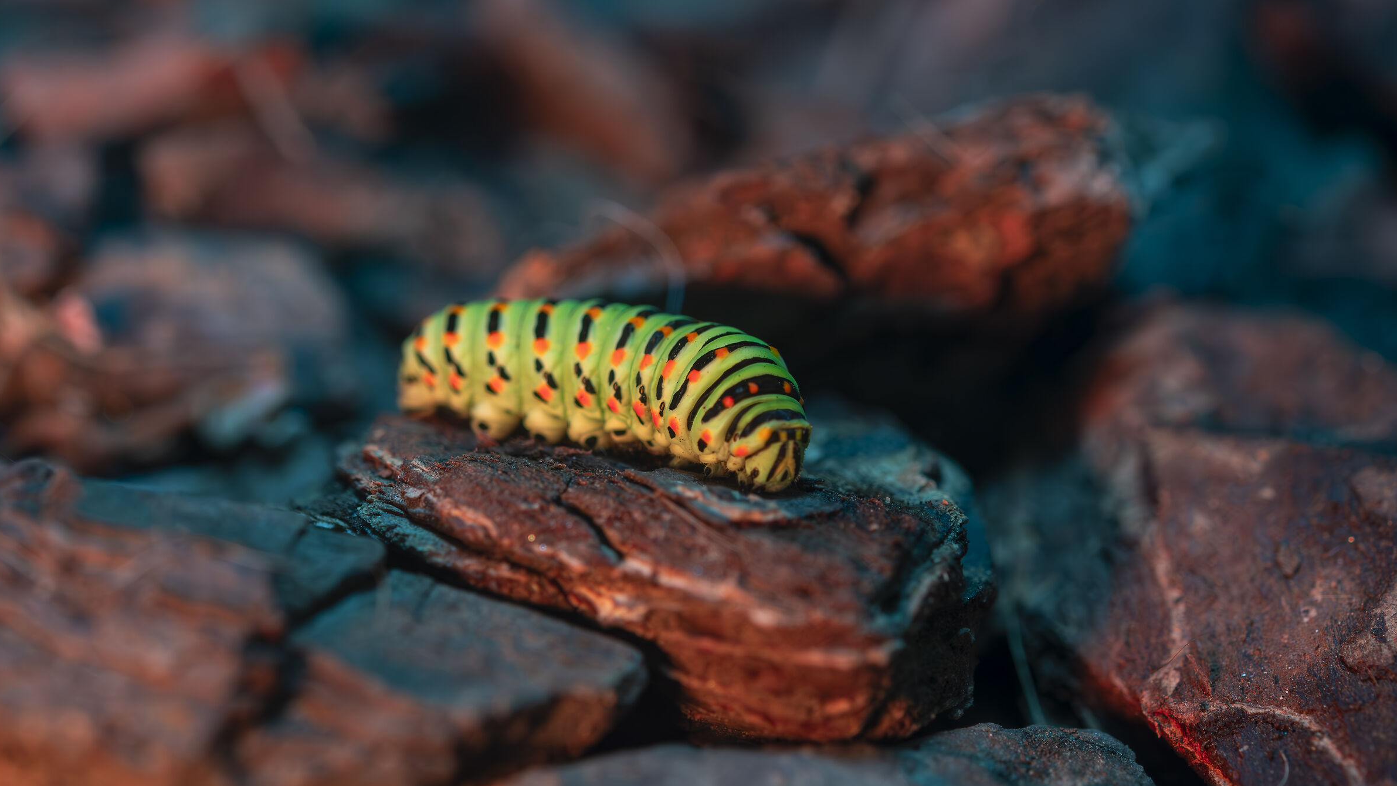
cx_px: 697
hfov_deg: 22.5
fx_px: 3519
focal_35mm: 95
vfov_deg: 12.7
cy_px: 441
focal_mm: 60
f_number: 4
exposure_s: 1/30
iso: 1600
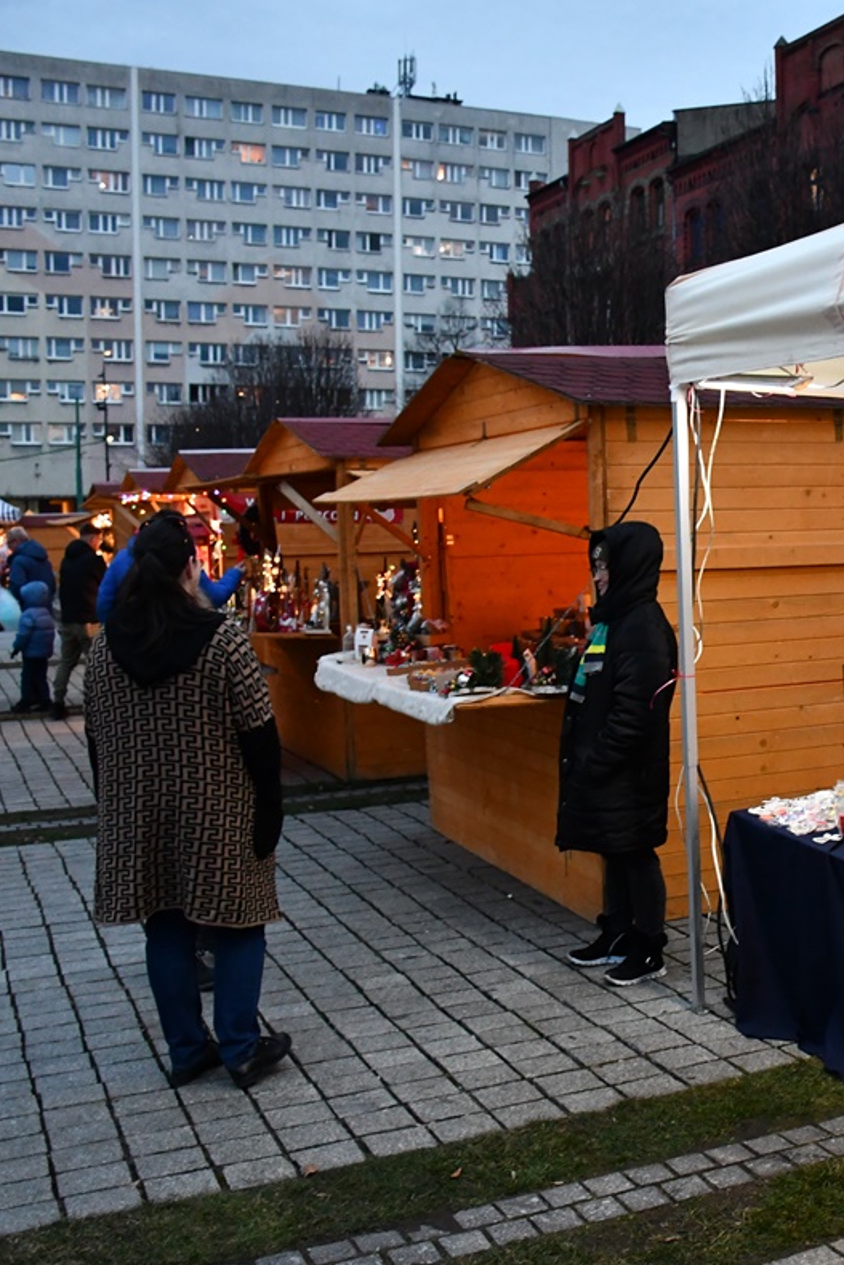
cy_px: 636
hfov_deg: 31.0
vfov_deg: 47.4
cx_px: 772
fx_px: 1441
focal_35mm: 41
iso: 2800
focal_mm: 18
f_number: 3.5
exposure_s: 1/125
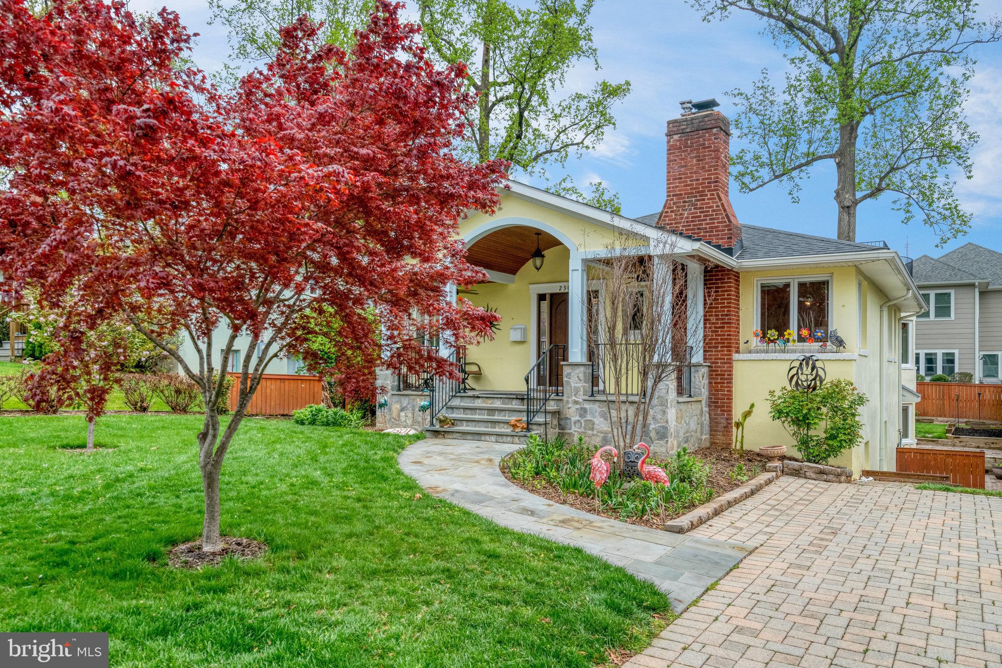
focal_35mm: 24
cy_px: 334
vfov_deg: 53.1
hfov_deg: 73.7
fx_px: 668
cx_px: 501
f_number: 8
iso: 1000
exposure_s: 1/800
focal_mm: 24
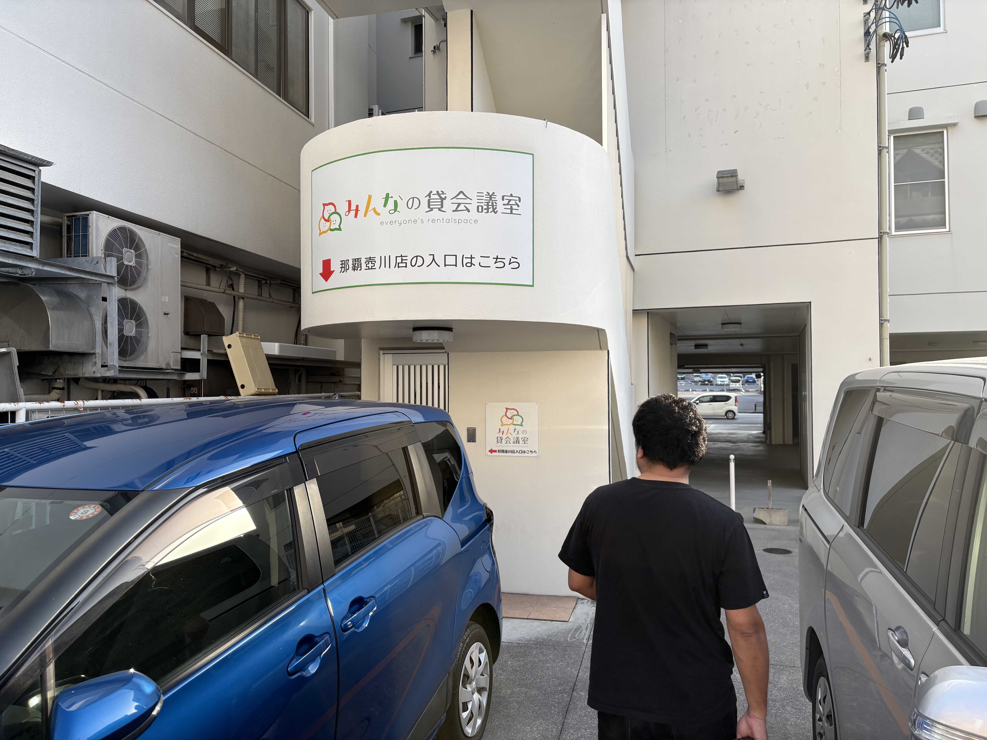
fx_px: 741
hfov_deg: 67.3
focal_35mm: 26
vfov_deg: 53.1
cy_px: 370
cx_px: 494
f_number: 1.6
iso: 50
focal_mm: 5.96
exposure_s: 1/830
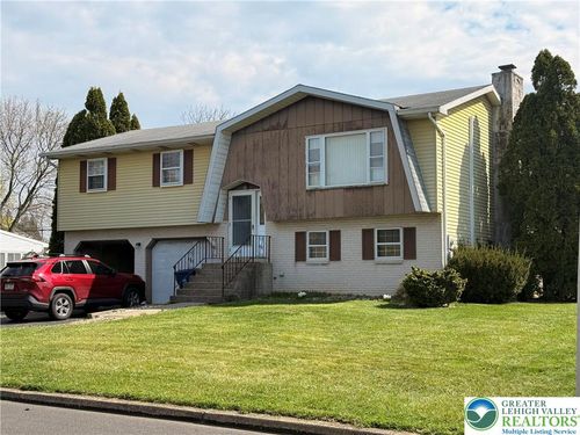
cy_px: 218
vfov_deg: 30.3
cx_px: 290
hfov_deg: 39.7
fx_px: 804
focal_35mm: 48
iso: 64
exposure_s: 1/4587
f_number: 1.78
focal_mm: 6.76
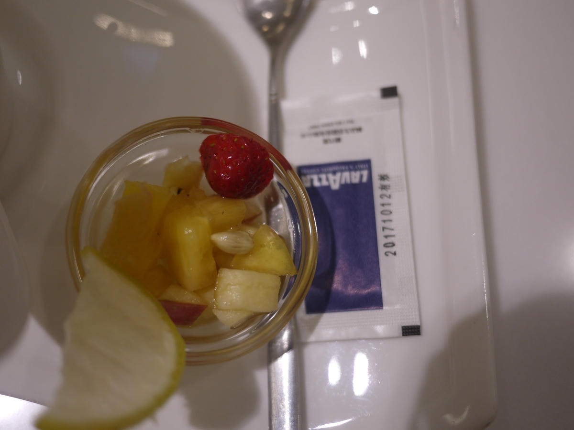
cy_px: 215
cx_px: 287
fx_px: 663
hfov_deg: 46.8
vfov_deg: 36.0
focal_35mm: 40
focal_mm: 20
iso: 160
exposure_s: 1/200
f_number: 1.7
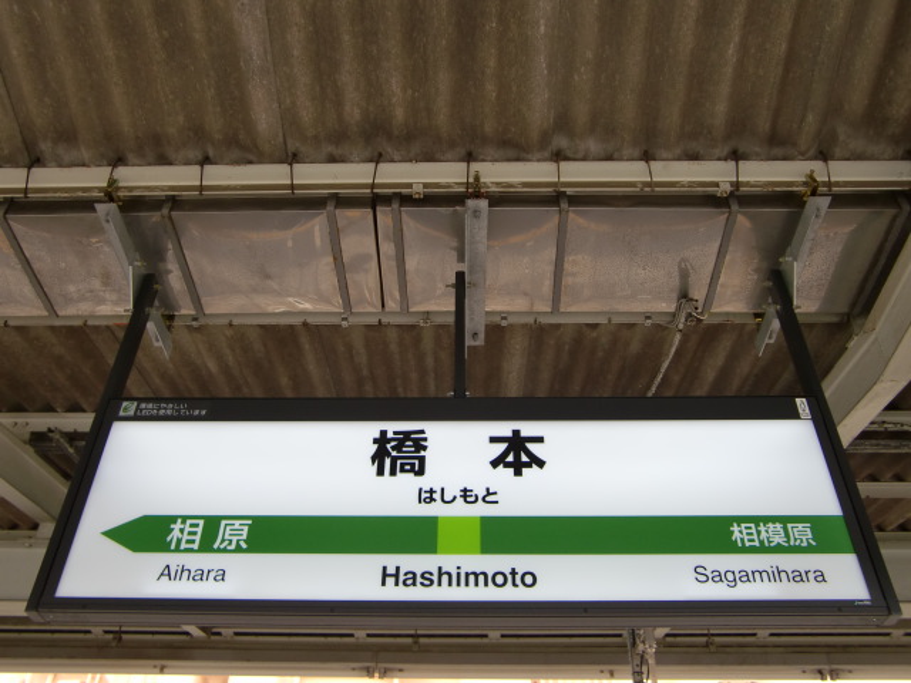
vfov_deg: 42.9
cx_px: 456
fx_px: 868
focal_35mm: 33
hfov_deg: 55.4
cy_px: 342
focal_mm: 5.8
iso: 64
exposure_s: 1/60
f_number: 2.7
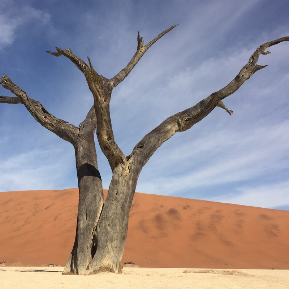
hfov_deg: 40.7
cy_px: 138
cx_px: 114
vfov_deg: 40.9
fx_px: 387
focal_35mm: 41
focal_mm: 4.15
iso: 32
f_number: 2.2
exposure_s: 1/3597
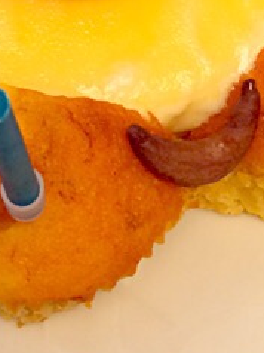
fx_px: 1192
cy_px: -322
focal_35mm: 117
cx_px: 61
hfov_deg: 12.6
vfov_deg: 14.4
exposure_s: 1/30
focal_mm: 4.15
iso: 50
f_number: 2.2
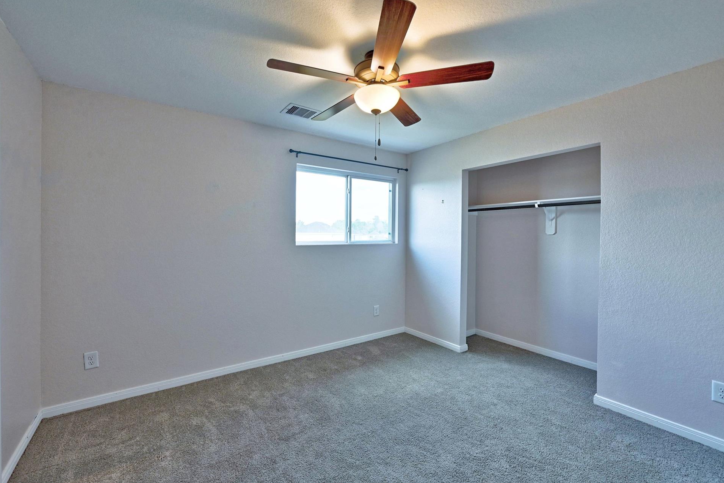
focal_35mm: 15
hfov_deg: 100.3
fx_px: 302
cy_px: 237
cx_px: 343
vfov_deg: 77.3
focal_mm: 14
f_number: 8
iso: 400
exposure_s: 1/20
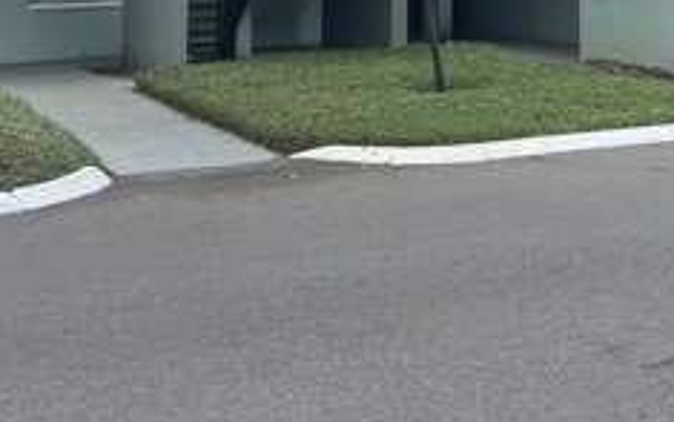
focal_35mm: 75
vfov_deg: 16.2
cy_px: -167
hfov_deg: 26.3
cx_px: 637
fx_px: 1378
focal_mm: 4.2
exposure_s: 1/1006
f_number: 1.6
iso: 32
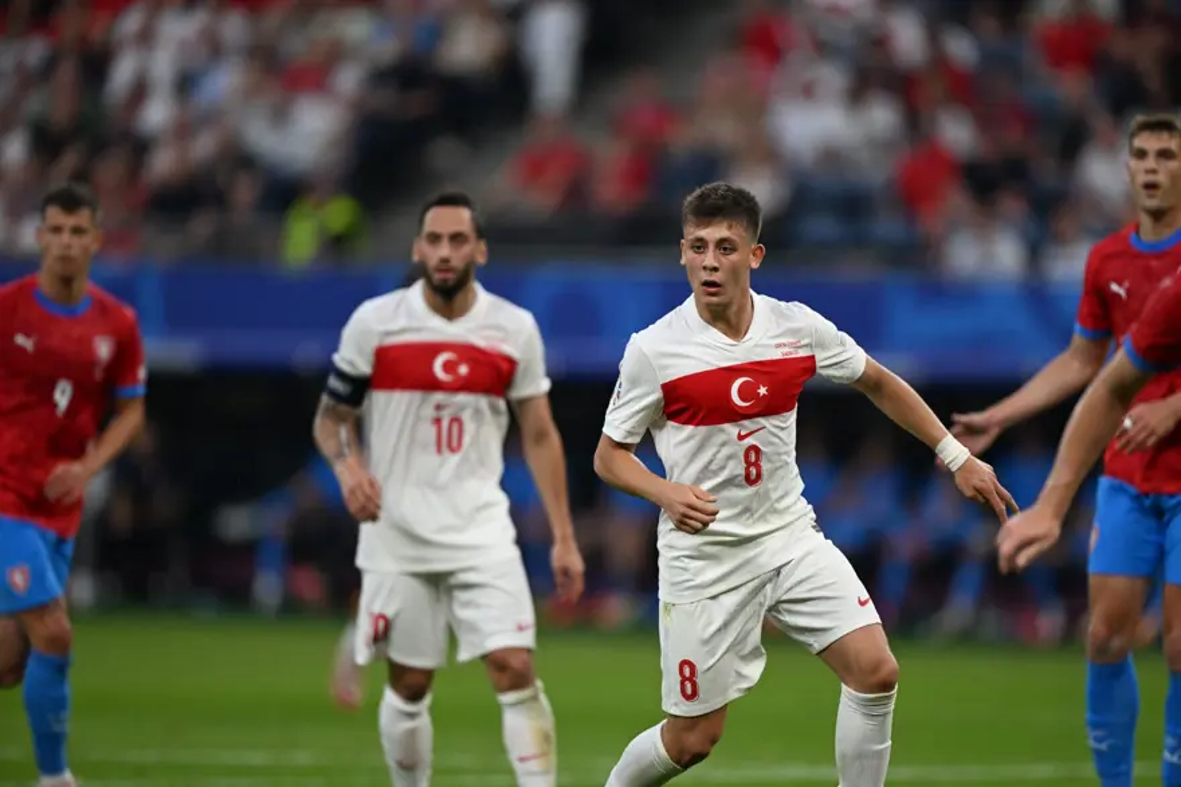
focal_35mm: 400
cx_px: 590
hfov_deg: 5.2
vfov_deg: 3.4
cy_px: 394
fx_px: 13117
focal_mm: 400
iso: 1250
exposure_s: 1/1600
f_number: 2.8
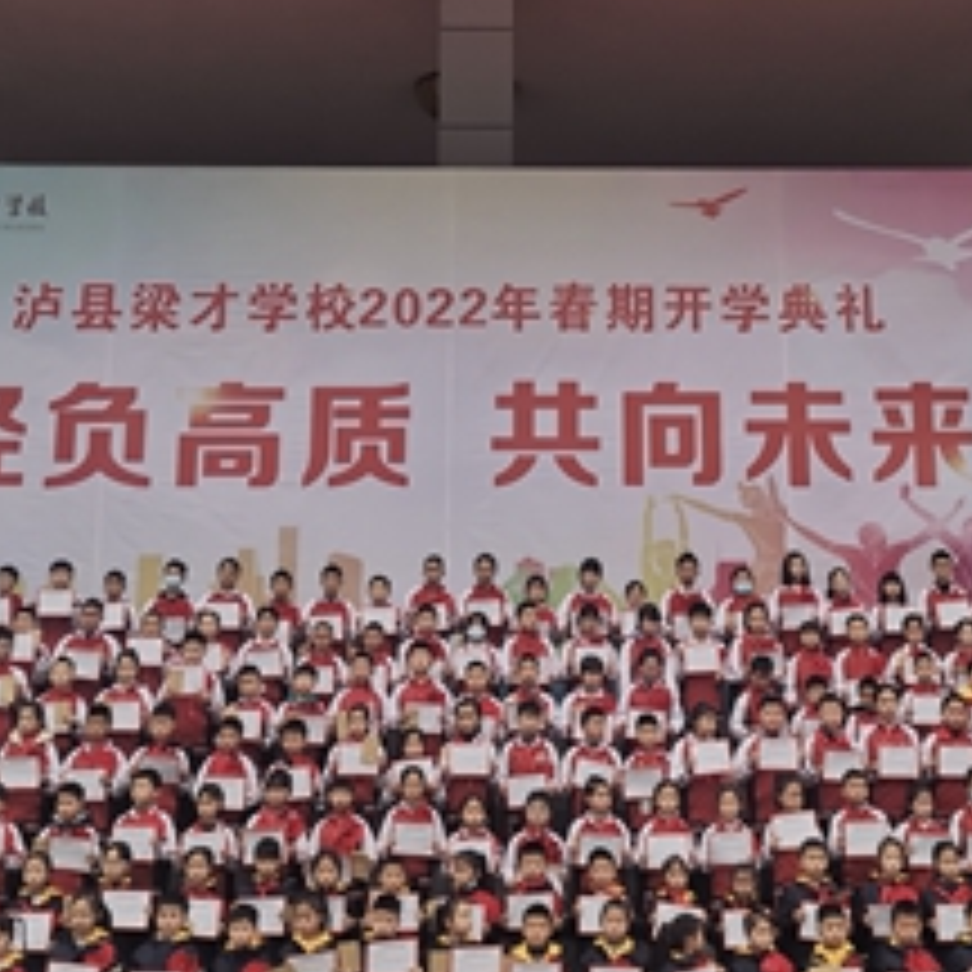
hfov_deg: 25.3
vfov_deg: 25.0
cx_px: 598
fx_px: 2160
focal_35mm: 68
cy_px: 216
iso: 64
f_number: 1.8
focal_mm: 4.75
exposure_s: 1/99.9
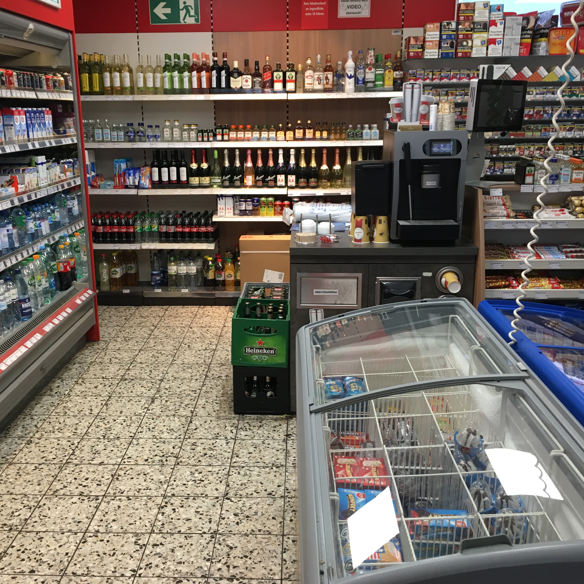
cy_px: 294
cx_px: 259
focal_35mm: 35
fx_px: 668
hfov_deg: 47.1
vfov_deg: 47.2
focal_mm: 4.15
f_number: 2.2
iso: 50
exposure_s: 1/33
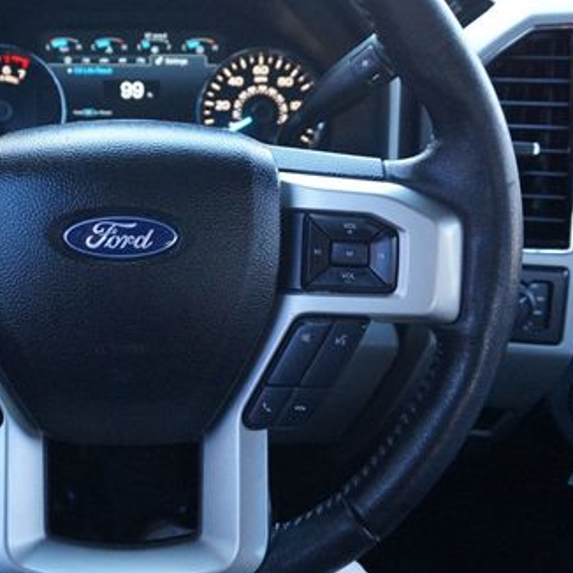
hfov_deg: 40.5
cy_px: 234
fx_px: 749
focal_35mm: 40
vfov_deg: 41.7
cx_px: 132
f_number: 3.5
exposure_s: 1/160
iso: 2000
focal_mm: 16
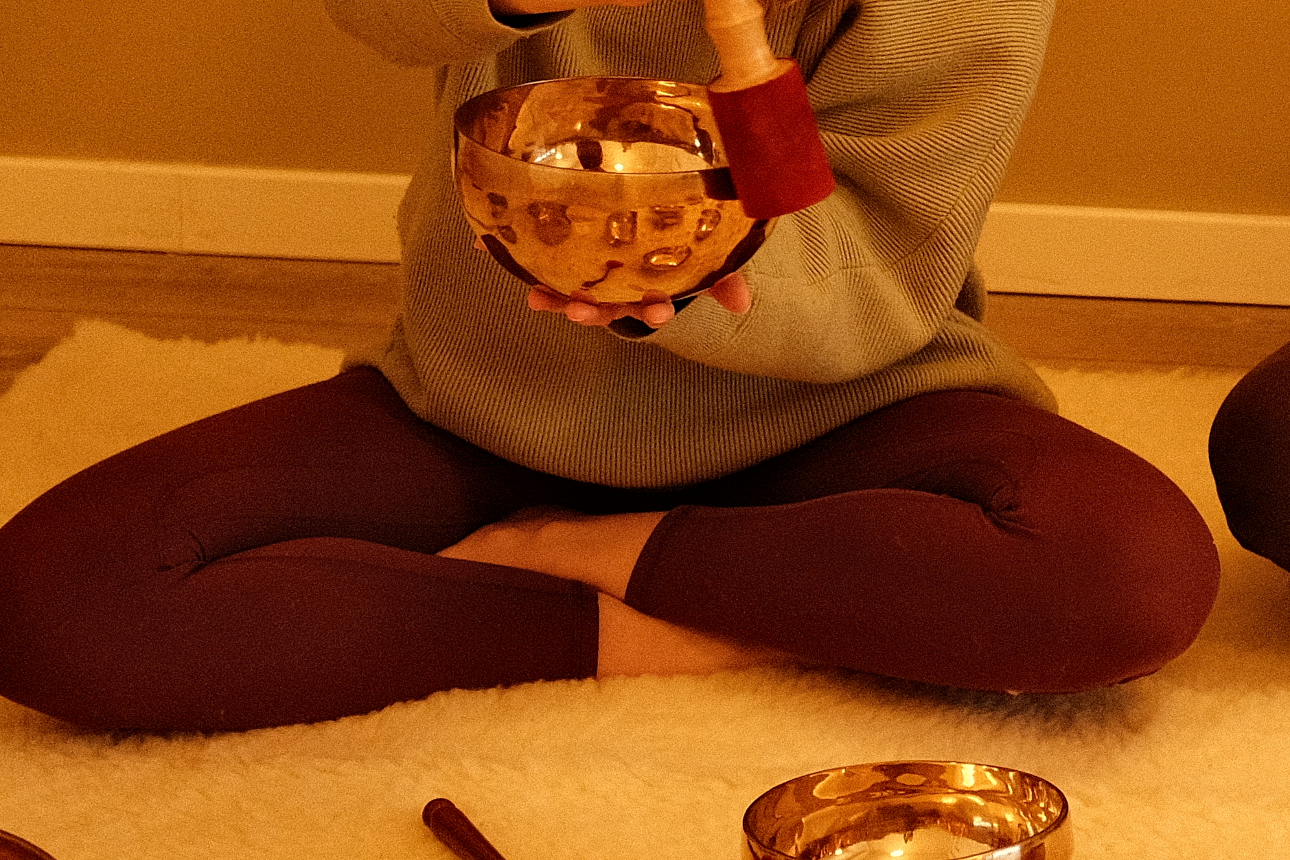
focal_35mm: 176
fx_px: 6307
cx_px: 1538
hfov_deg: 11.5
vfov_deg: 7.7
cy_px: -223
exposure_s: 1/105
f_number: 2
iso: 1250
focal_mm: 35
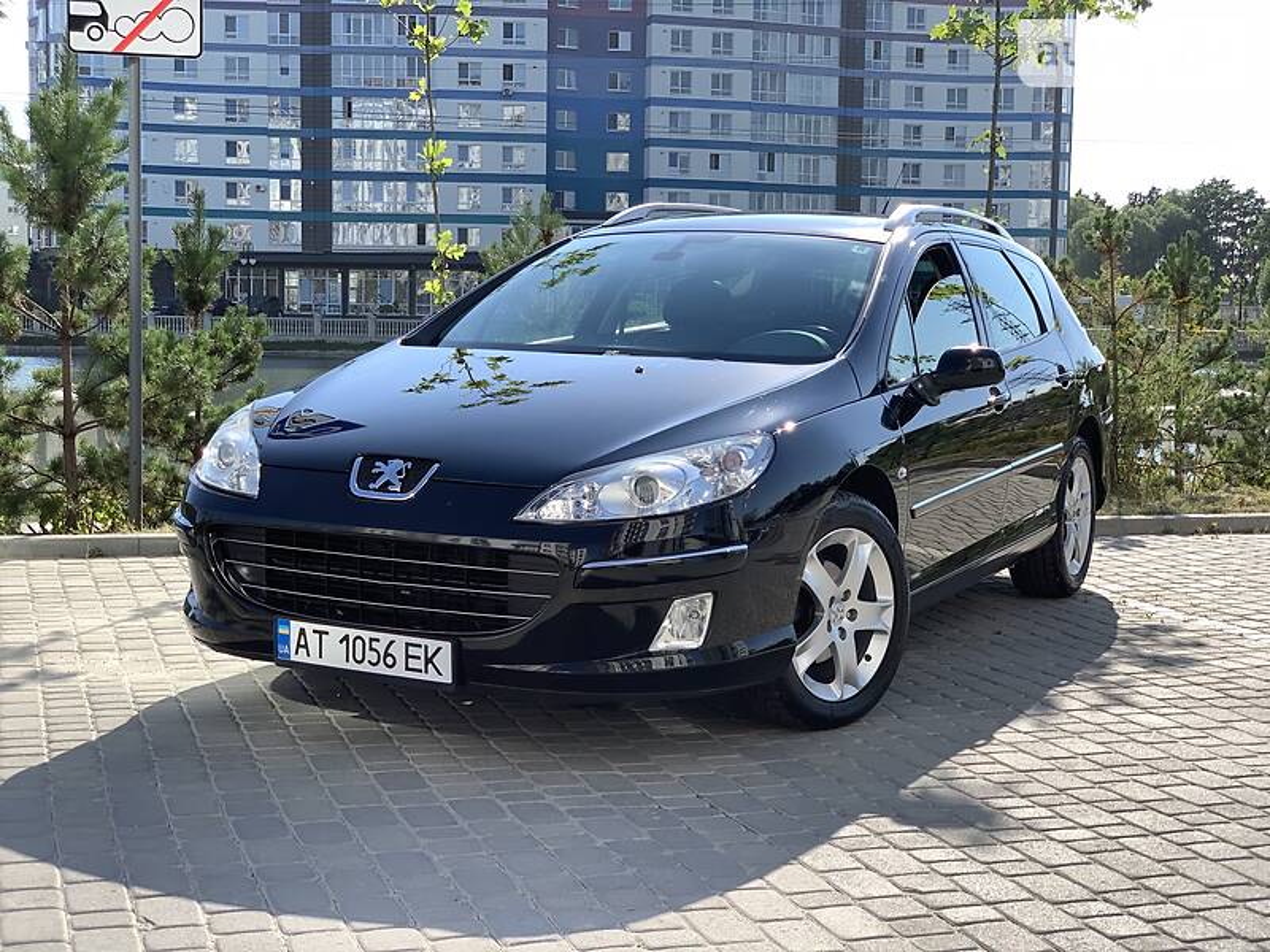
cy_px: 476
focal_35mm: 52
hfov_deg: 36.8
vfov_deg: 28.0
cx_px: 635
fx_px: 1908
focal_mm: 6
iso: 16
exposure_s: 1/564
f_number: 2.4
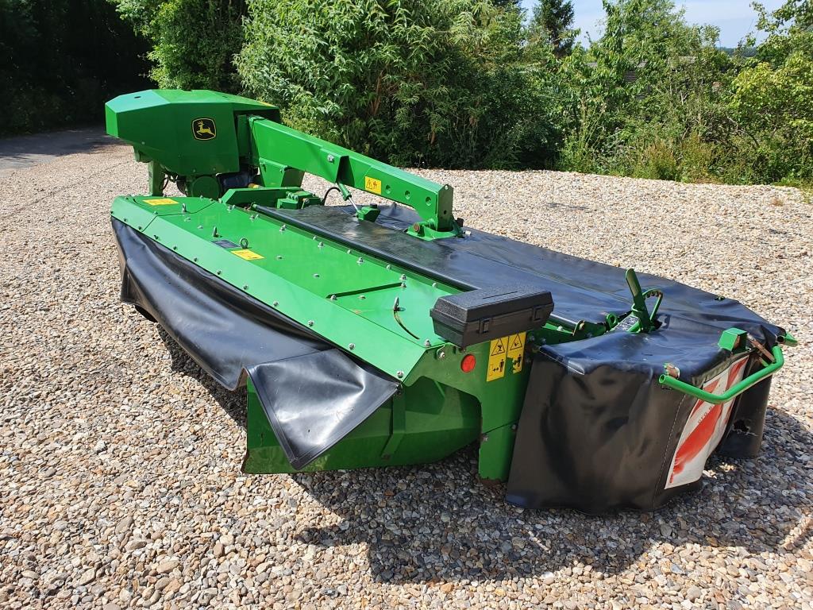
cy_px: 305
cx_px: 406
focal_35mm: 26
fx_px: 611
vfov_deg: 53.1
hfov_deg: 67.3
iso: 50
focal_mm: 4.32
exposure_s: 1/1056
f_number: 2.4
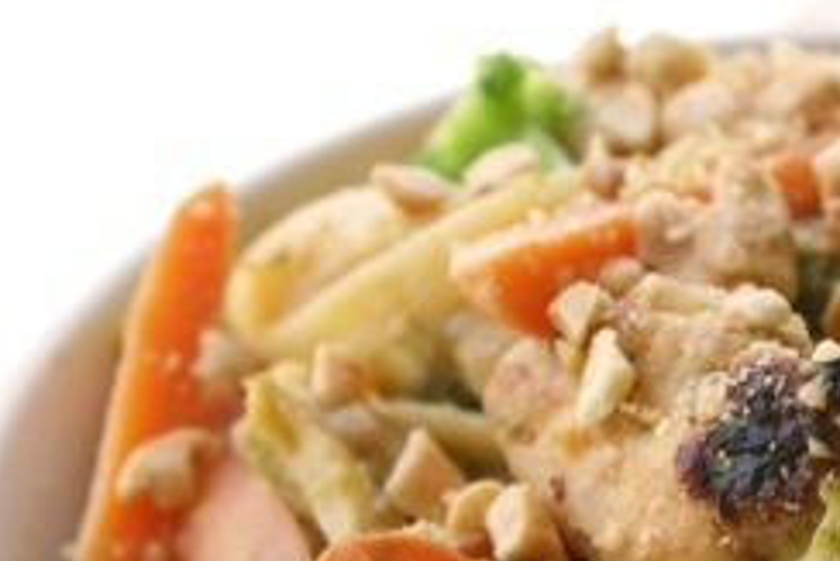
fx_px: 3549
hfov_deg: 13.2
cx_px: 943
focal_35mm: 152
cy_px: 626
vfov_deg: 9.0
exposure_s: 1/60
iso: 400
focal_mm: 40
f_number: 5.6
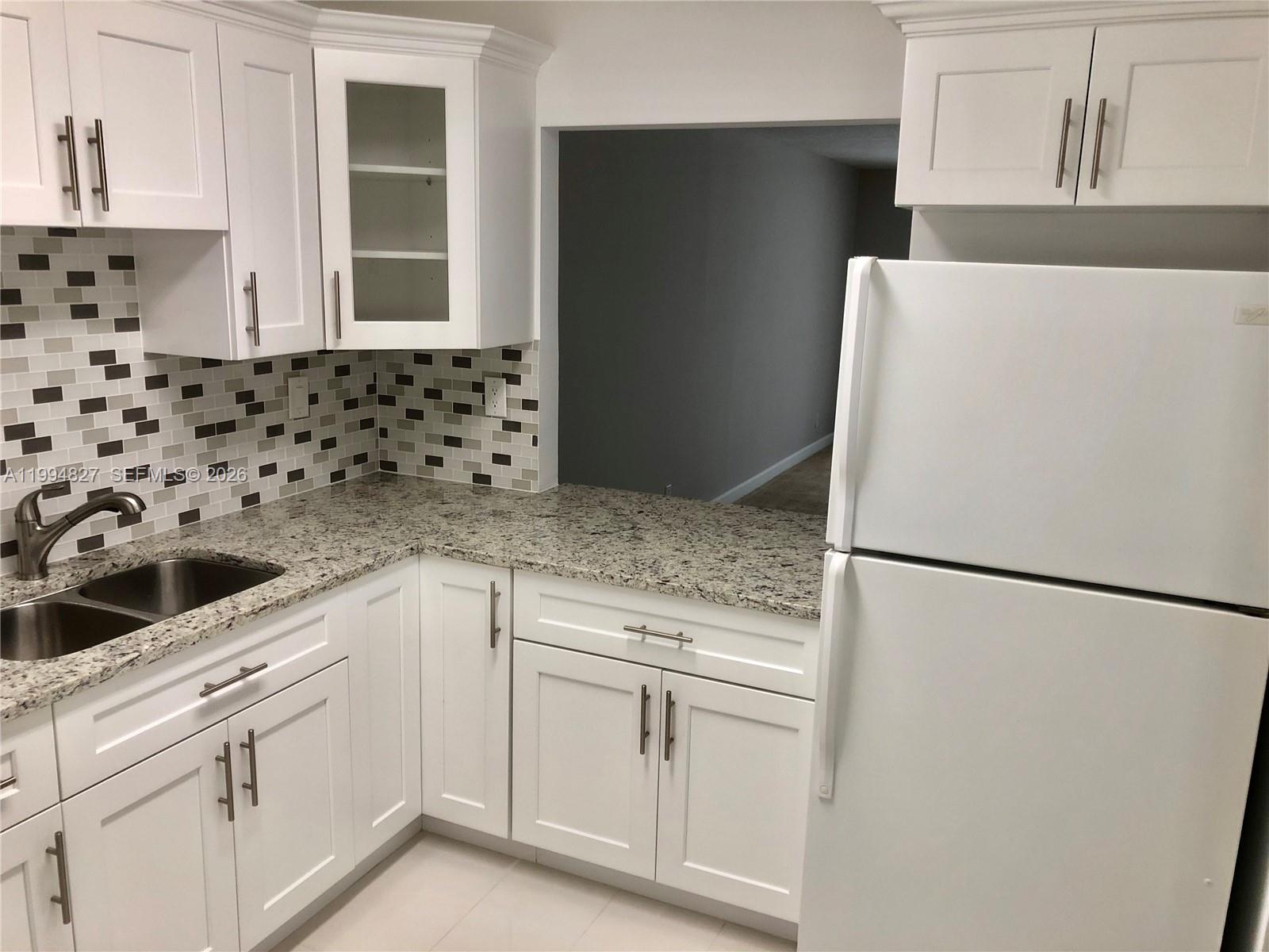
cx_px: 634
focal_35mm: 28
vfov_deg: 49.7
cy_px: 476
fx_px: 1026
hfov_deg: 63.4
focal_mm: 3.99
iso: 32
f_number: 1.8
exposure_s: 1/30
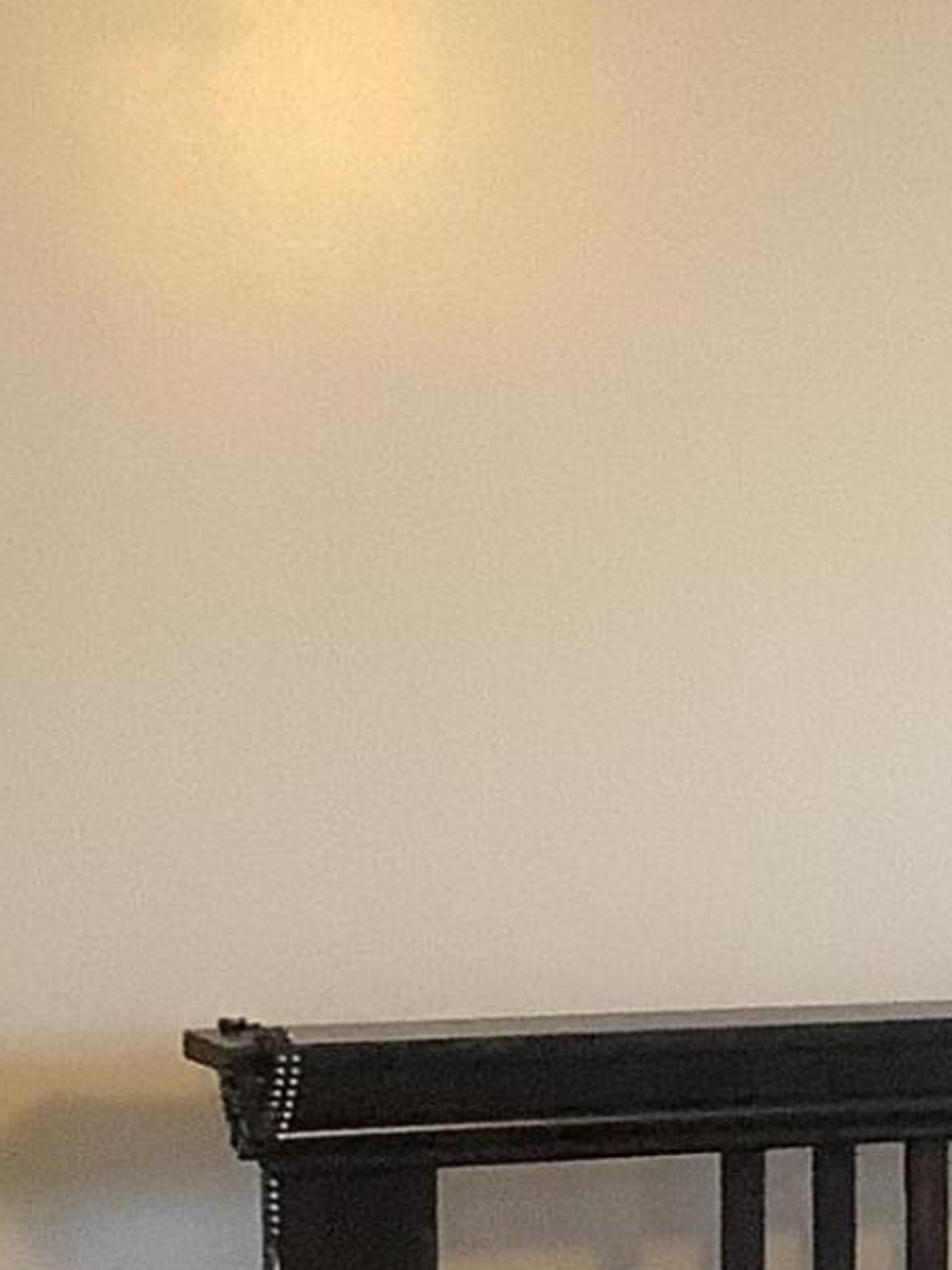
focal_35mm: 149
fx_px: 5466
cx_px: 2322
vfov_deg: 13.0
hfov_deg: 8.9
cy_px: 1410
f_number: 2.4
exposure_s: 1/60
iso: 250
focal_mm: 3.3
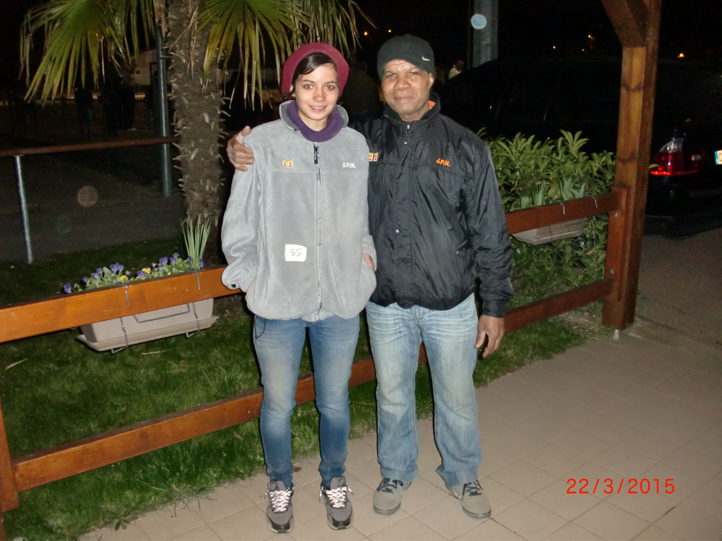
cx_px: 361
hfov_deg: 51.4
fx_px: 751
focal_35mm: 36
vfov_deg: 39.7
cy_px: 270
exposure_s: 1/60
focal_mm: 6.3
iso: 400
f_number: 2.8
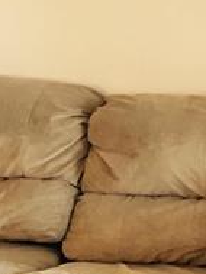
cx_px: -96
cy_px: 226
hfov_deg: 9.2
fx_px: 1244
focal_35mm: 157
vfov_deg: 12.5
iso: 250
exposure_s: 1/30
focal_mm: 4.15
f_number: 2.2
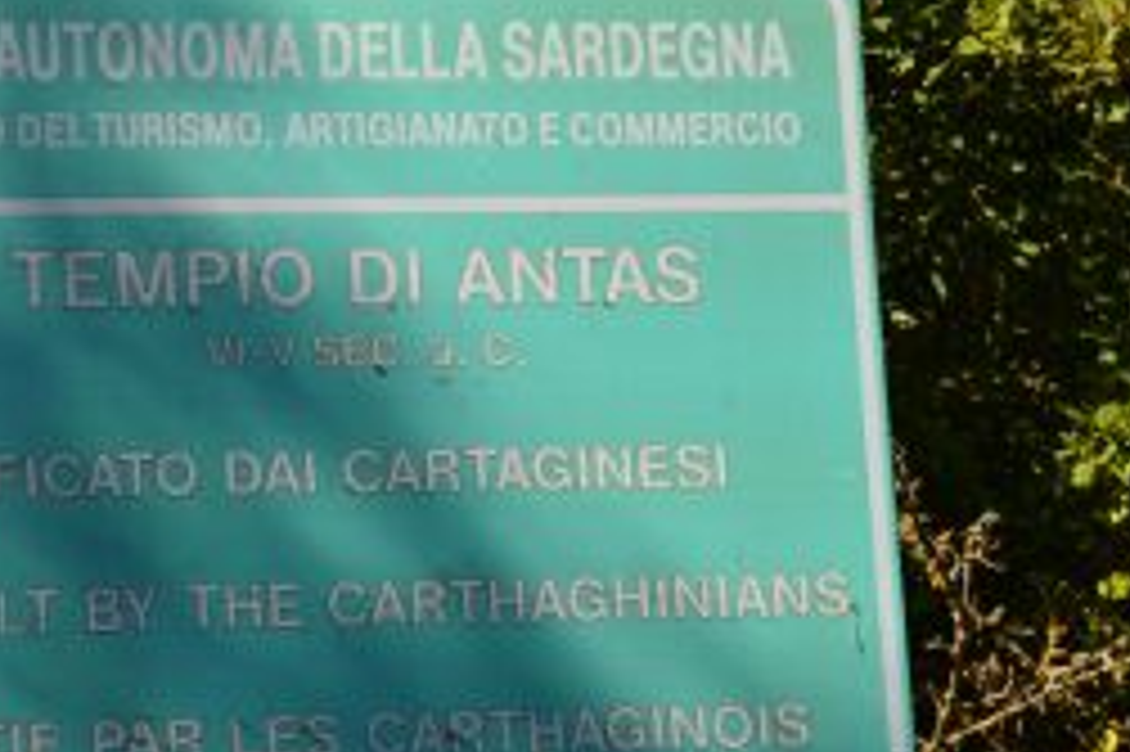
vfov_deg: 9.3
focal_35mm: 148
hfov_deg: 13.8
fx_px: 4639
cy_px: 428
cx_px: 176
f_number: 11
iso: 400
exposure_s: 1/500
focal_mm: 55
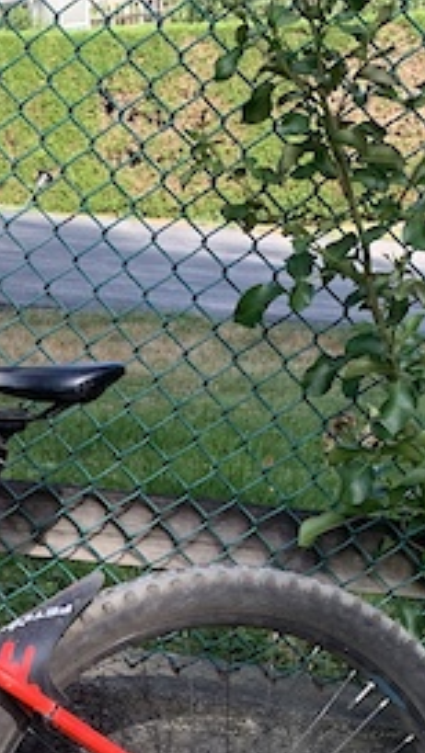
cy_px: 709
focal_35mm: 83
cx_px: -301
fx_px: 1659
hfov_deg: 13.4
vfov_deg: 24.7
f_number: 1.8
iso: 25
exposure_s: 1/195
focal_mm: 4.25
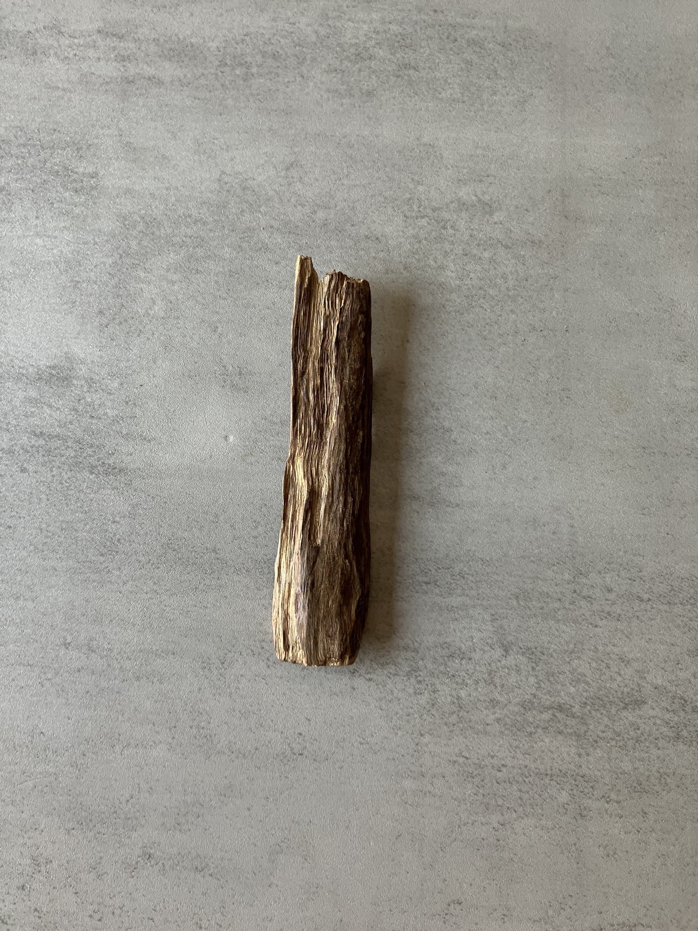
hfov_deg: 49.7
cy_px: 466
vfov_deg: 63.4
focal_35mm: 28
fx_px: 753
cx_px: 349
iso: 80
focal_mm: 3.99
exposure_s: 1/103
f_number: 1.8
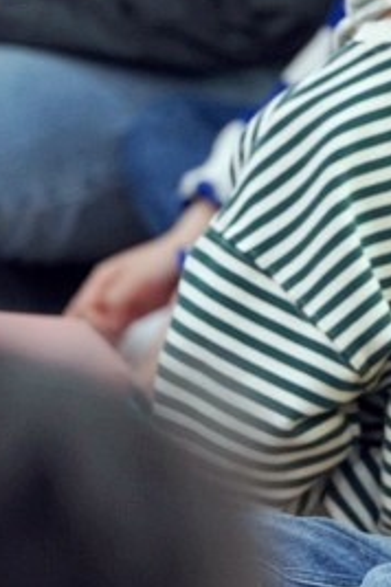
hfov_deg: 2.0
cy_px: 143
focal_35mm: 675
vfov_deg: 3.1
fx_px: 10996
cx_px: 751
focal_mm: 200
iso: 2500
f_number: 4
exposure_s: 1/250
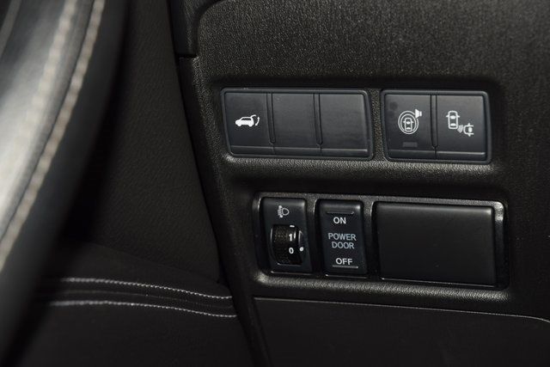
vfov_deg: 13.0
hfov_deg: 19.5
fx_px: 1604
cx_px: 275
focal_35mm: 105
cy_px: 184
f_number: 8
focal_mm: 70
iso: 100
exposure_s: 1/125
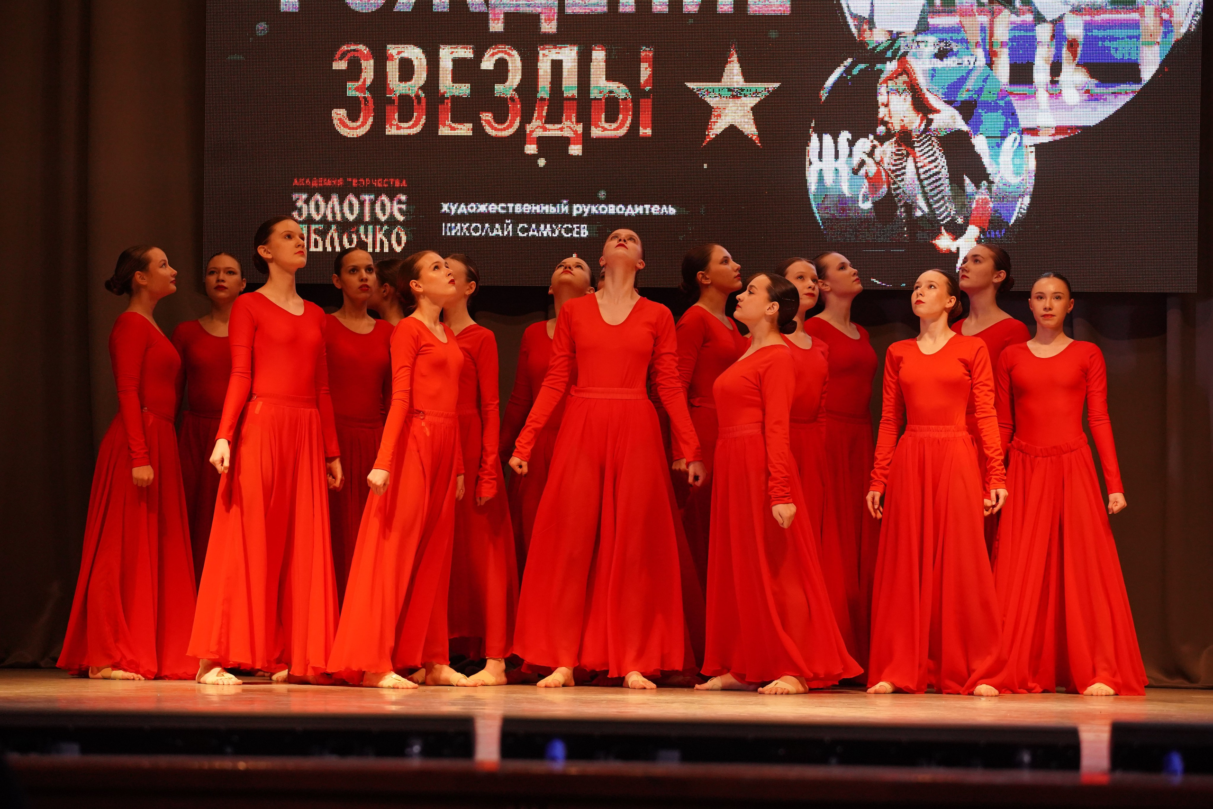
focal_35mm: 104
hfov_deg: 19.6
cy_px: 404
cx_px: 606
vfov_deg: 13.2
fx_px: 3504
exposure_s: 1/640
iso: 3200
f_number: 4
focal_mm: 104
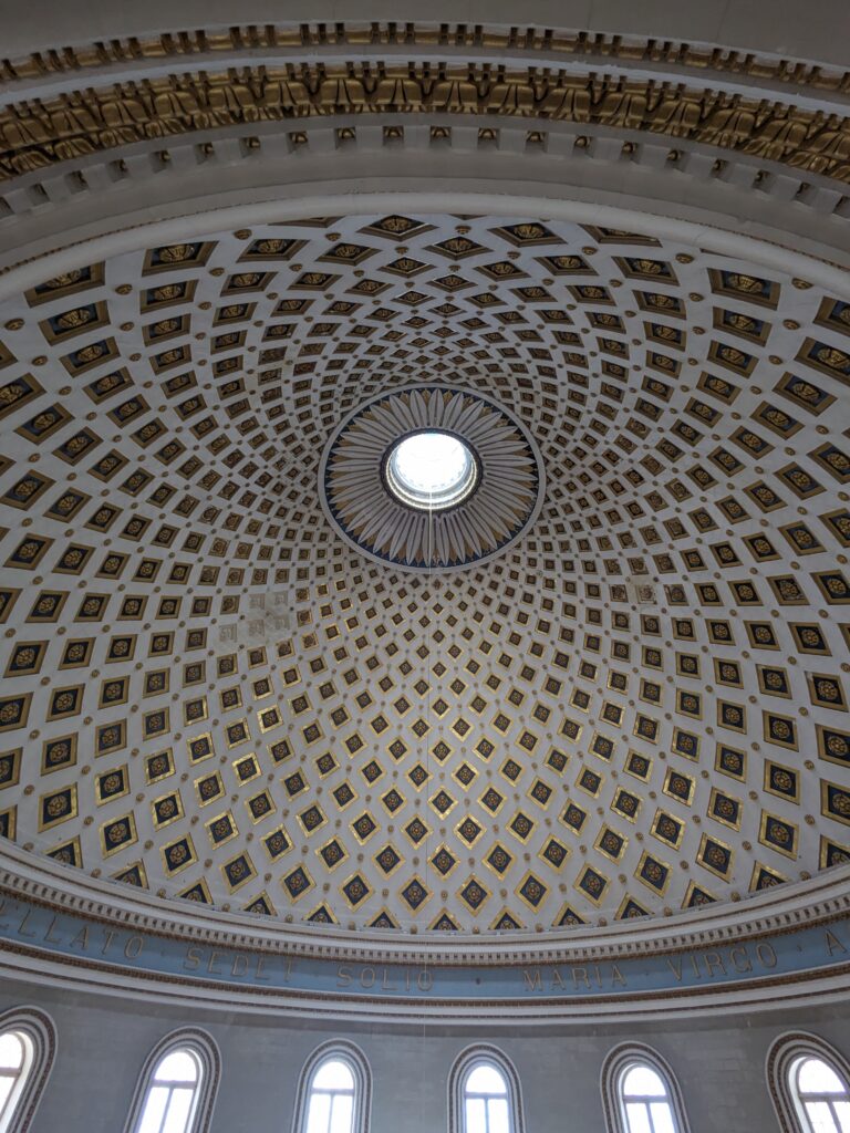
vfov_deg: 94.5
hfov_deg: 78.1
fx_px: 524
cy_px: 566
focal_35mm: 16
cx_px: 425
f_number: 2.2
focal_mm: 2.22
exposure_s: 1/23.8
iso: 135
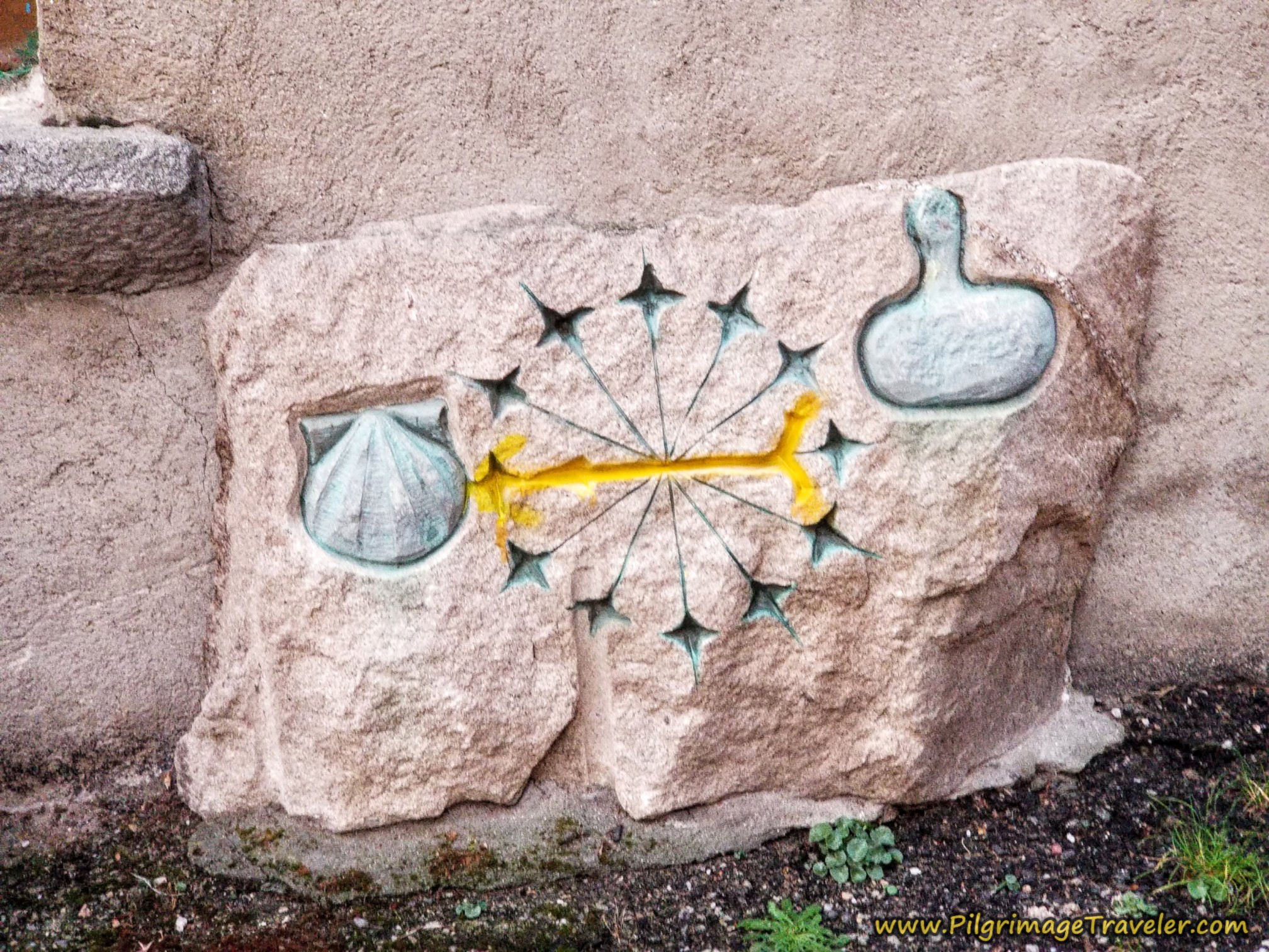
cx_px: 634
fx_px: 1906
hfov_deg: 36.8
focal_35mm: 52
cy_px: 476
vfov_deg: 28.0
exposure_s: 1/15
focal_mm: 6
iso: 200
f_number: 2.4
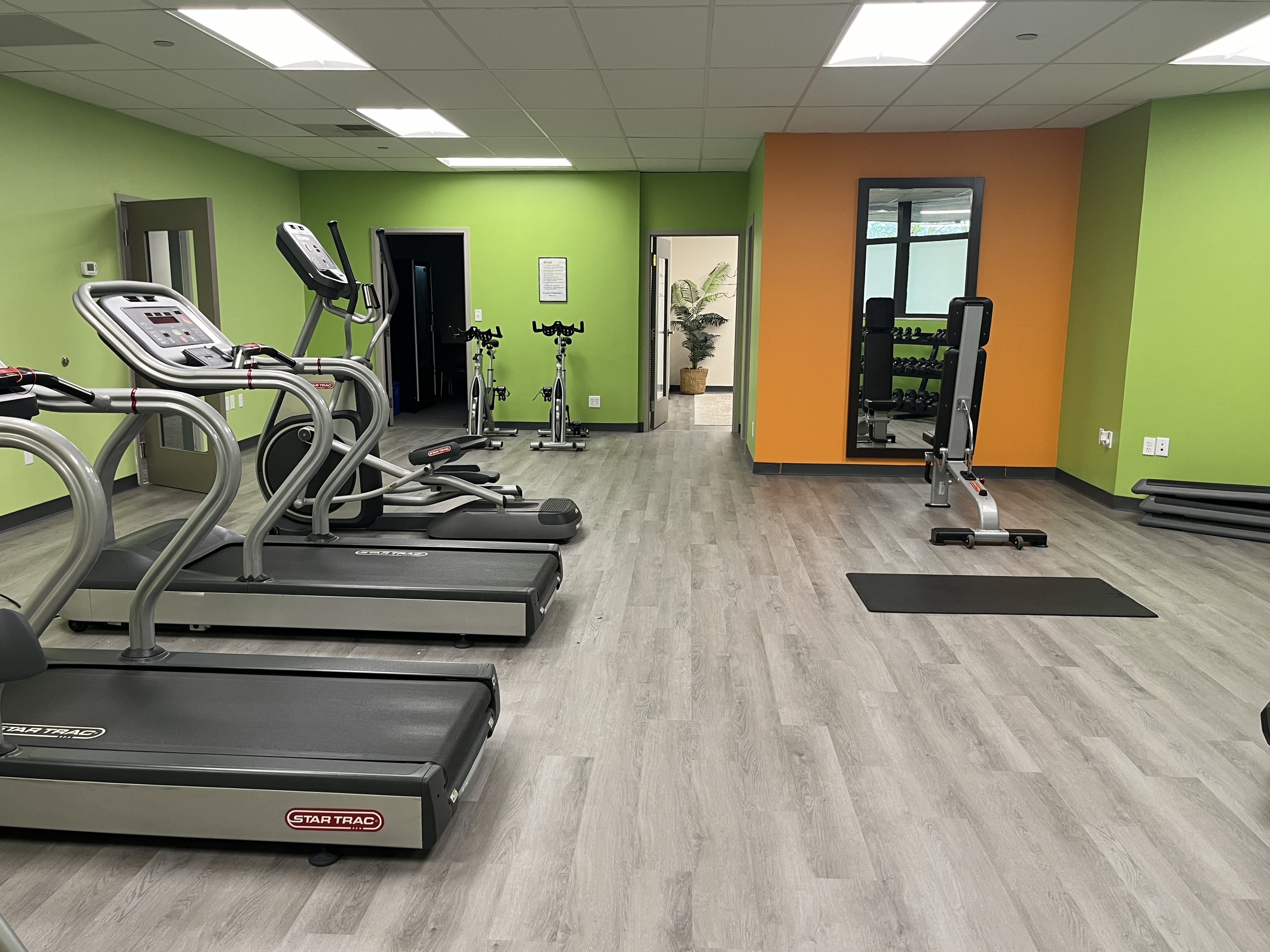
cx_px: 635
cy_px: 476
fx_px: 954
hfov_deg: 67.3
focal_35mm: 26
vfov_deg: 53.1
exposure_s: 1/60
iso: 100
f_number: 1.6
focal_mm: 5.1
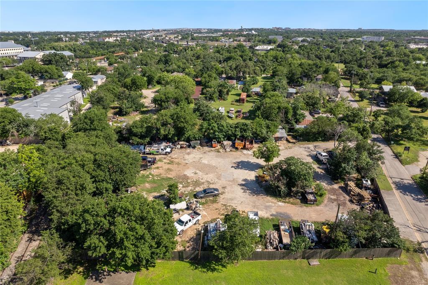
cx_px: 214
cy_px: 142
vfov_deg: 57.1
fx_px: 261
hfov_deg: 78.6
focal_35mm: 22
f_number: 2.8
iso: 100
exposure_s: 1/160
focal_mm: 8.38
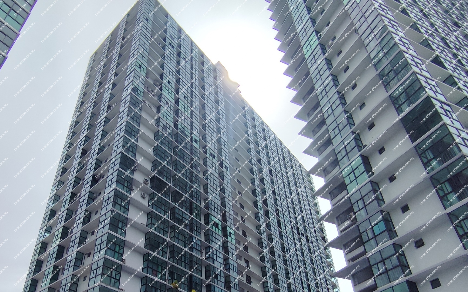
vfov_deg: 47.2
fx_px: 319
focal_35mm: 25
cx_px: 193
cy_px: 223
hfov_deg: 72.0
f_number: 2.2
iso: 50
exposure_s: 1/4846
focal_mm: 1.65
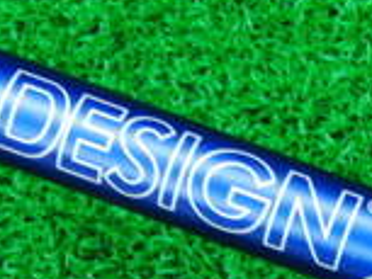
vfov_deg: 9.5
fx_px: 1667
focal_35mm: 155
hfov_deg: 12.5
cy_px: 274
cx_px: 425
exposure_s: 1/25
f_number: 3.6
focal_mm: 6.42
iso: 400
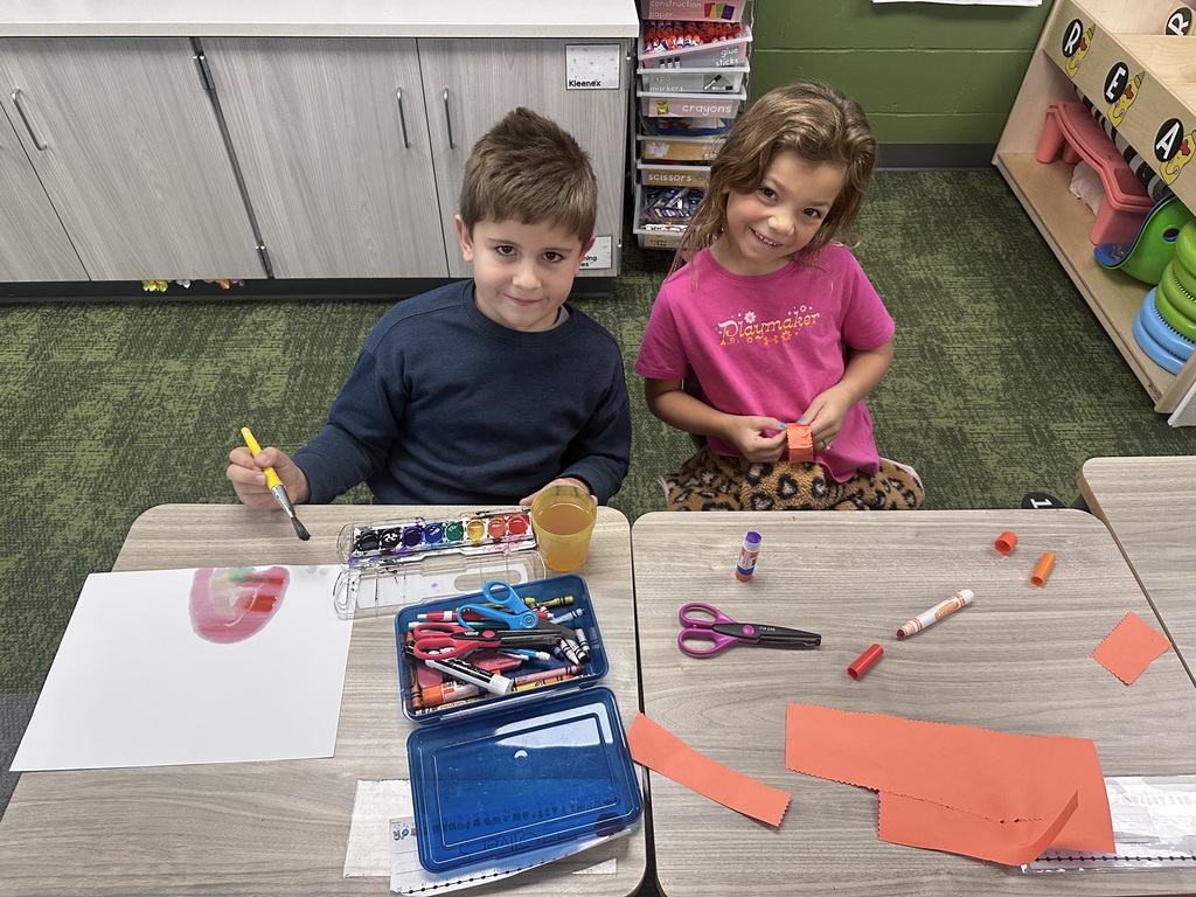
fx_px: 829
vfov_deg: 56.8
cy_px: 448
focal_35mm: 24
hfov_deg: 71.6
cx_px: 598
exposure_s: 1/60
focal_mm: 6.86
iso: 400
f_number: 1.78
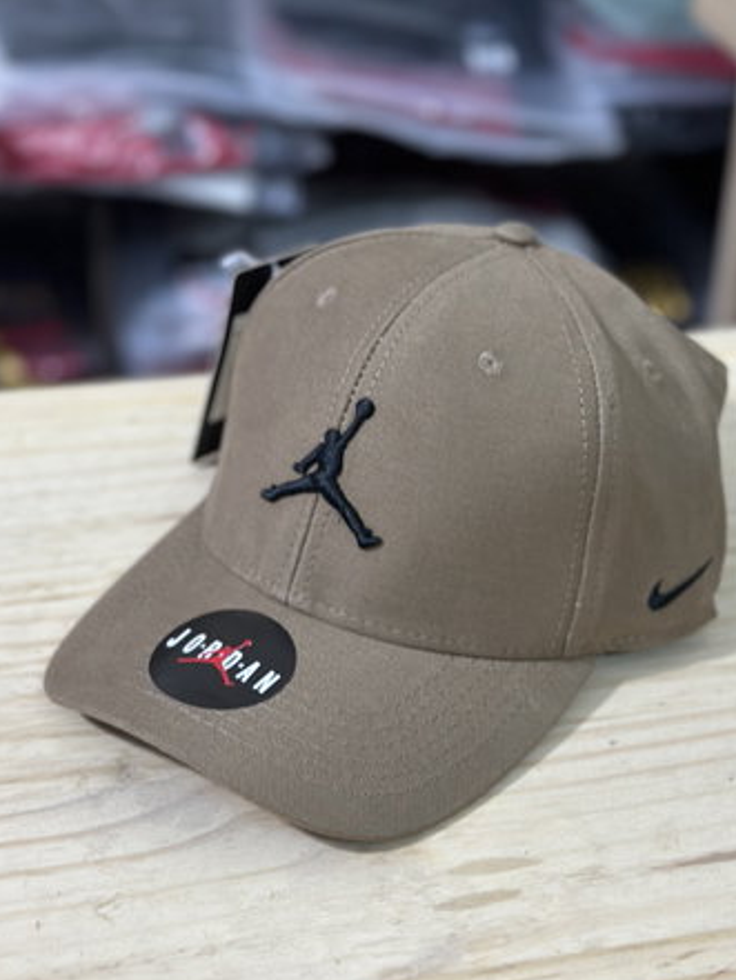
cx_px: 436
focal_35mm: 58
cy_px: 534
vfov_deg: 33.2
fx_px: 1643
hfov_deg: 25.2
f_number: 1.78
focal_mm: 6.86
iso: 160
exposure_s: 1/50
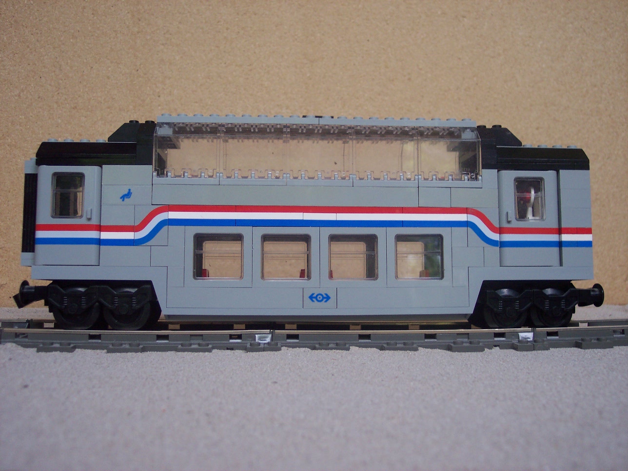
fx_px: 689
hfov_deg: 49.0
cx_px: 314
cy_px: 236
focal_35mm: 38
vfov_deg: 37.7
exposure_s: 1/180
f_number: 2.8
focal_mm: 8
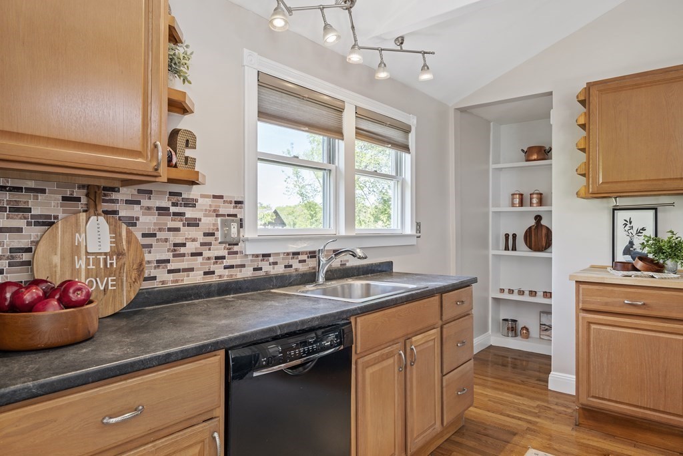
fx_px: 436
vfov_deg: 55.1
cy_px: 228
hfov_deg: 76.1
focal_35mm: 23
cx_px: 342
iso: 320
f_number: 8
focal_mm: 23
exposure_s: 1/3
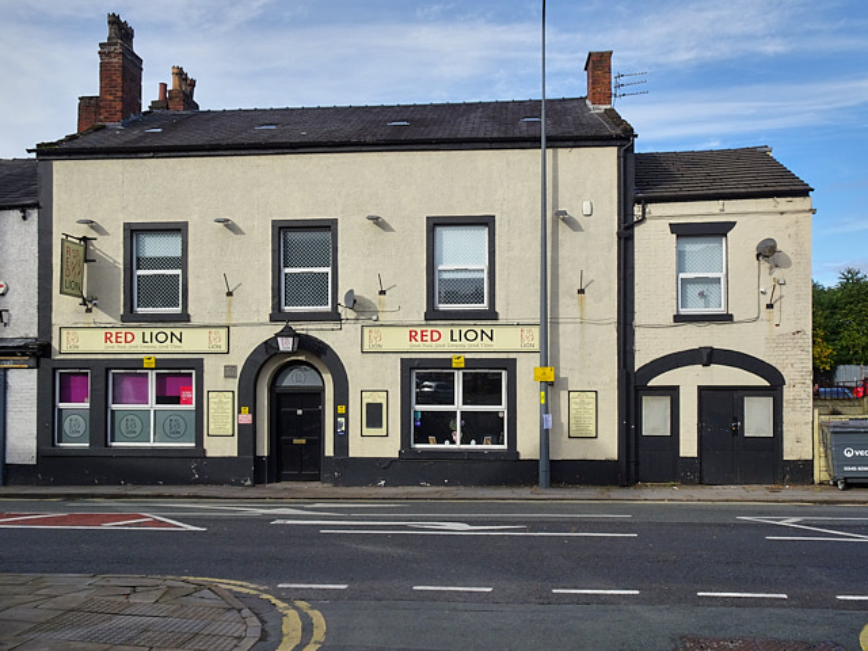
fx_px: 802
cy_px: 326
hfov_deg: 56.8
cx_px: 434
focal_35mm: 32
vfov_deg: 44.2
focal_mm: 5.43
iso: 80
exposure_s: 1/500
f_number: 4
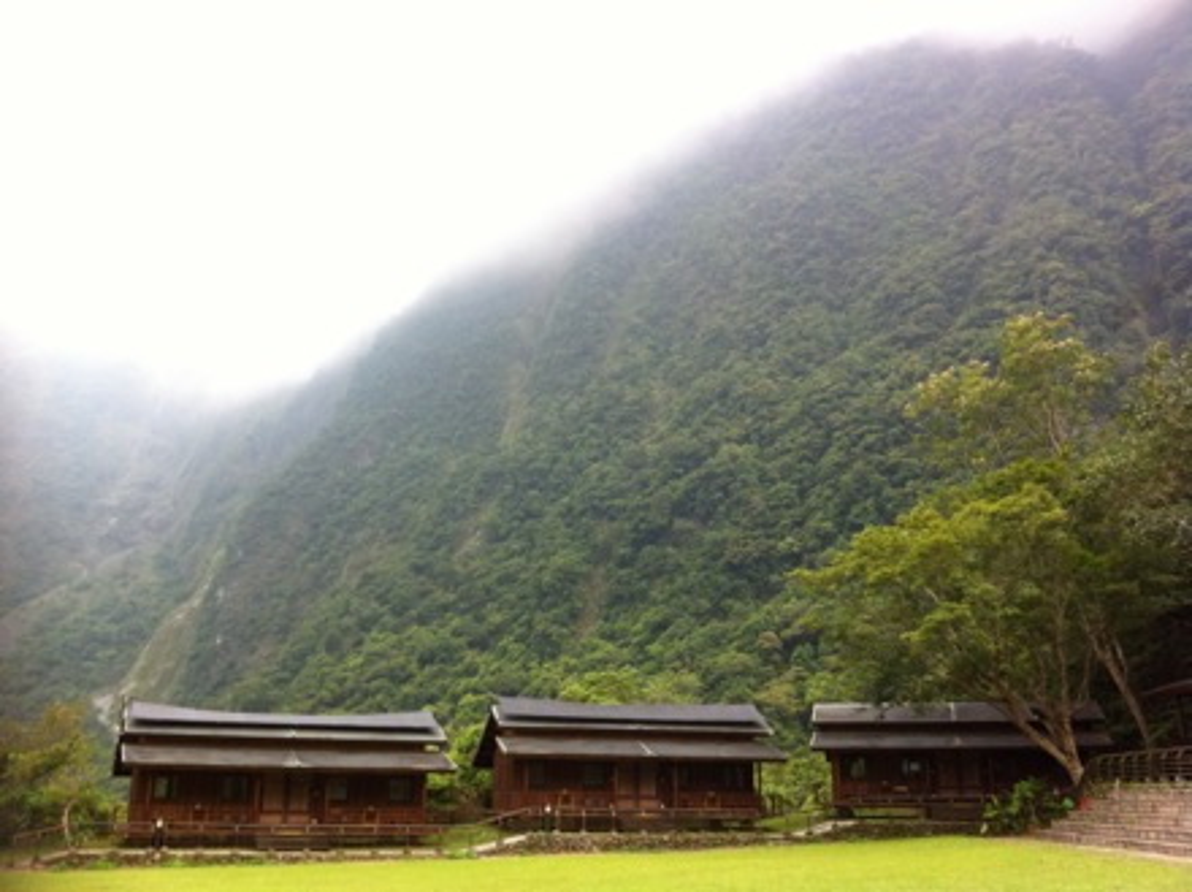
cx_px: 596
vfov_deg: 40.6
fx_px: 1204
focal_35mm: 35
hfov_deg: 52.7
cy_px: 446
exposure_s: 1/15
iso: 100
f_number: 2.8
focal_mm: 3.85
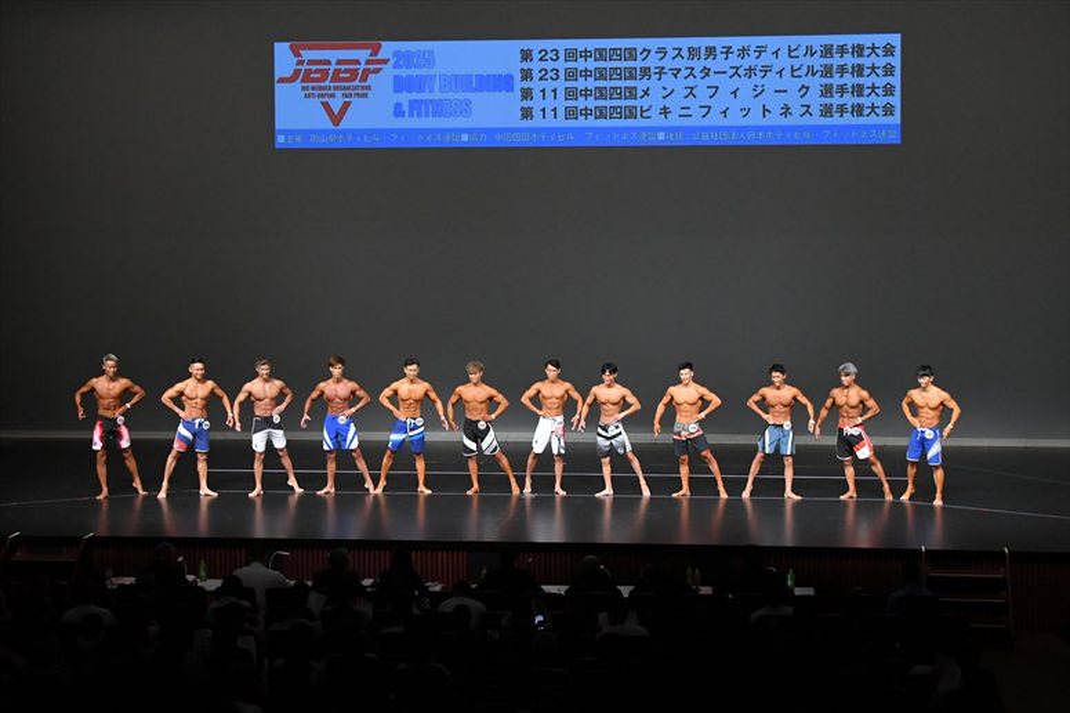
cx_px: 535
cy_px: 356
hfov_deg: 28.1
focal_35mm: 72
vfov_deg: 18.9
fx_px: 2139
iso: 4000
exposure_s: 1/400
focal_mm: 48
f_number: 5.6
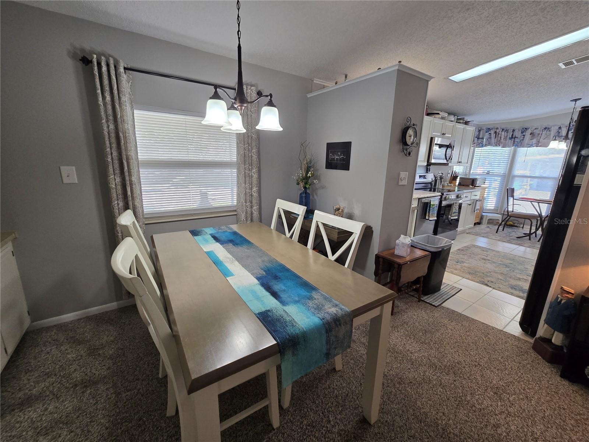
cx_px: 294
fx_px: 221
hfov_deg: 106.2
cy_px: 221
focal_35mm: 13
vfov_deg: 89.9
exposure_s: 1/60
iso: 160
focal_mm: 2.2
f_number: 2.2
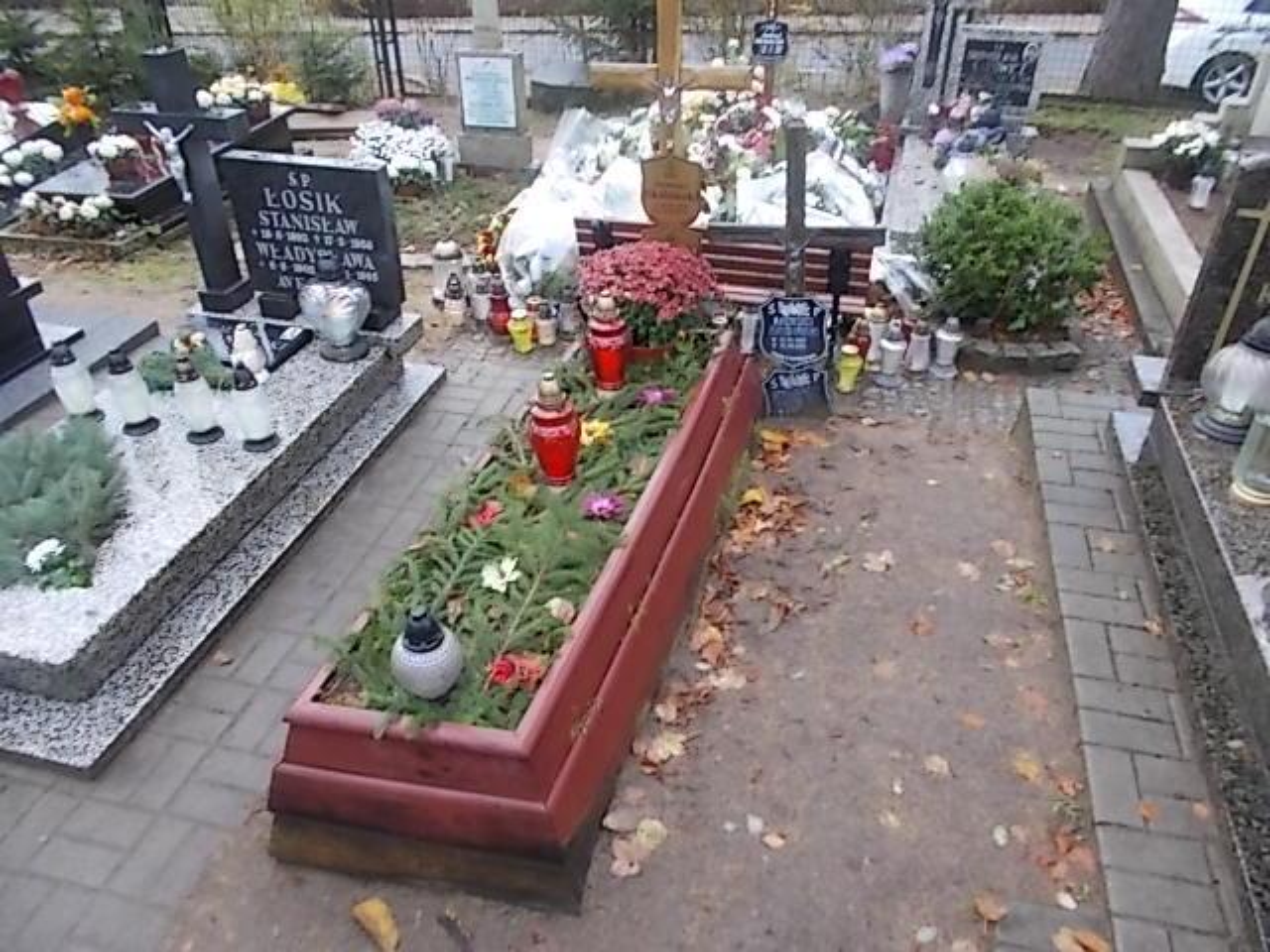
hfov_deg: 67.3
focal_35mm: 26
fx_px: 954
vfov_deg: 53.1
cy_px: 476
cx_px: 635
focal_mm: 4.6
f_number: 3.2
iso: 125
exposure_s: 1/25
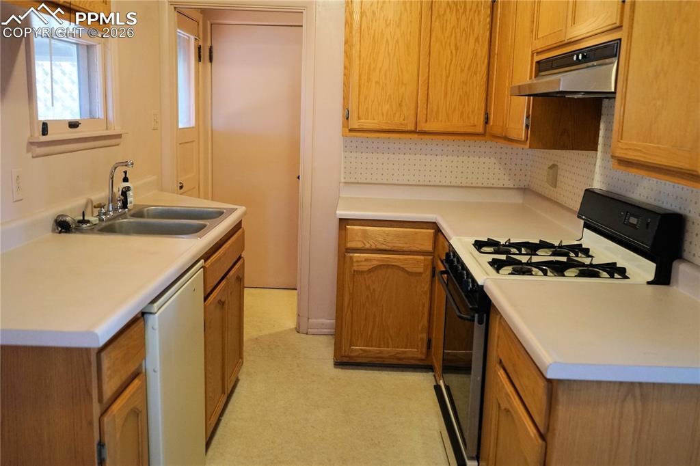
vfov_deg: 38.9
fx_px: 661
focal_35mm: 34
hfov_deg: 55.8
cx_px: 350
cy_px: 233
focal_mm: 34
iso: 2500
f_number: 4
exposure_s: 1/160
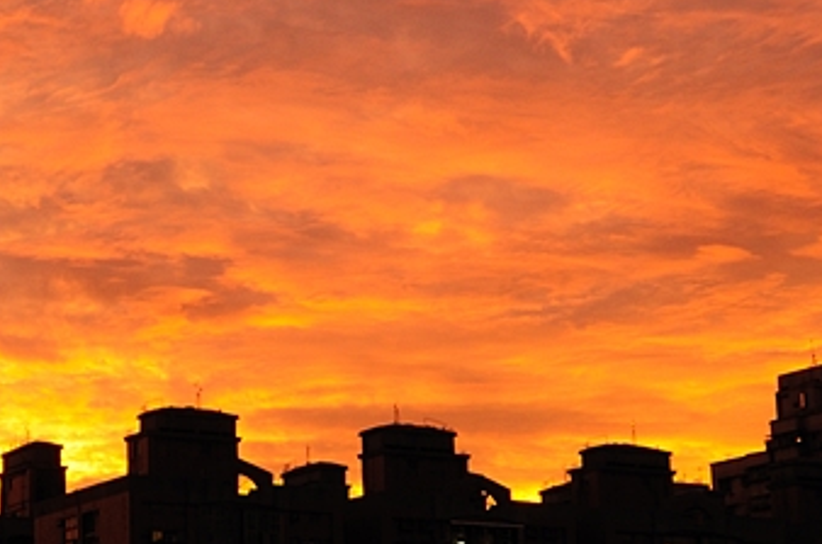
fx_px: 2188
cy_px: 304
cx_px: 46
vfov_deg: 14.2
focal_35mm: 96
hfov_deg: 20.7
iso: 200
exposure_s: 1/6
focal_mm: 24
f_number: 13
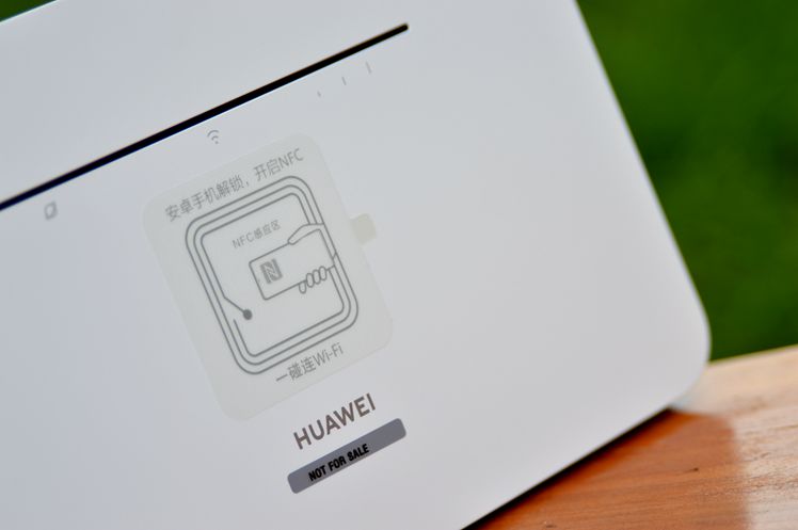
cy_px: 265
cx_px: 399
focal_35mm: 158
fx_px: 3487
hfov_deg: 13.1
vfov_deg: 8.7
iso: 100
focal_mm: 105
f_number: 4.5
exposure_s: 1/250
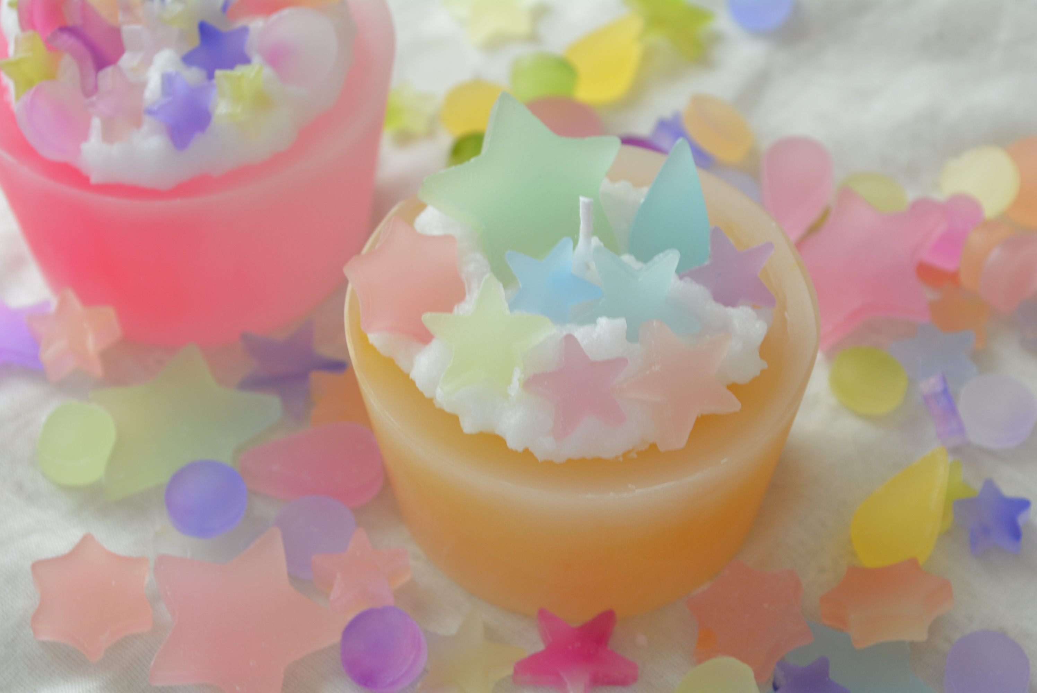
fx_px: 2378
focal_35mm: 82
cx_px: 518
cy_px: 346
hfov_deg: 24.6
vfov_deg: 16.6
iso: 400
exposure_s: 1/60
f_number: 7.1
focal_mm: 55
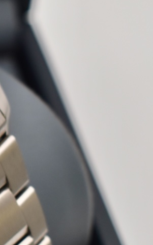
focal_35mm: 142
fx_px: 949
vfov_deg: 14.6
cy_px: 184
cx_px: -114
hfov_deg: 8.9
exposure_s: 1/125
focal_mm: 35
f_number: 5.6
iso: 560
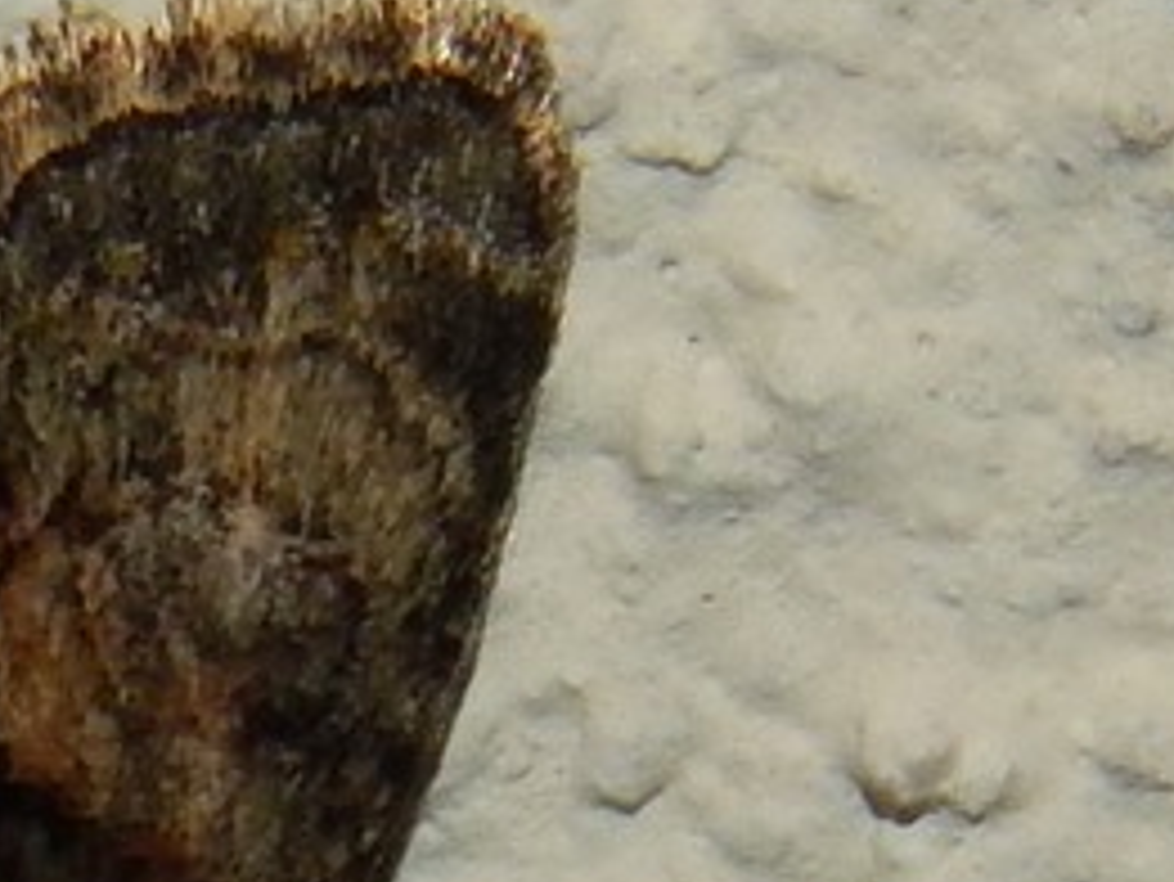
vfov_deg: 3.7
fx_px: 13742
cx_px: -274
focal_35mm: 405
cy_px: 932
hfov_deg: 4.9
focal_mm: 23.4
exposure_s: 1/30
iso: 200
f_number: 9.6
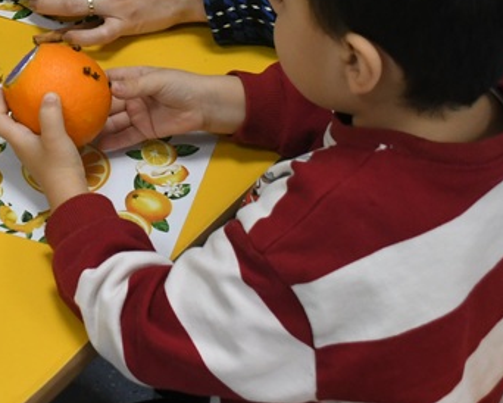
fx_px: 1534
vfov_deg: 14.4
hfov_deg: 17.8
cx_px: -85
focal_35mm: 103
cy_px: -93
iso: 1250
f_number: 4.5
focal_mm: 18
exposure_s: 1/200
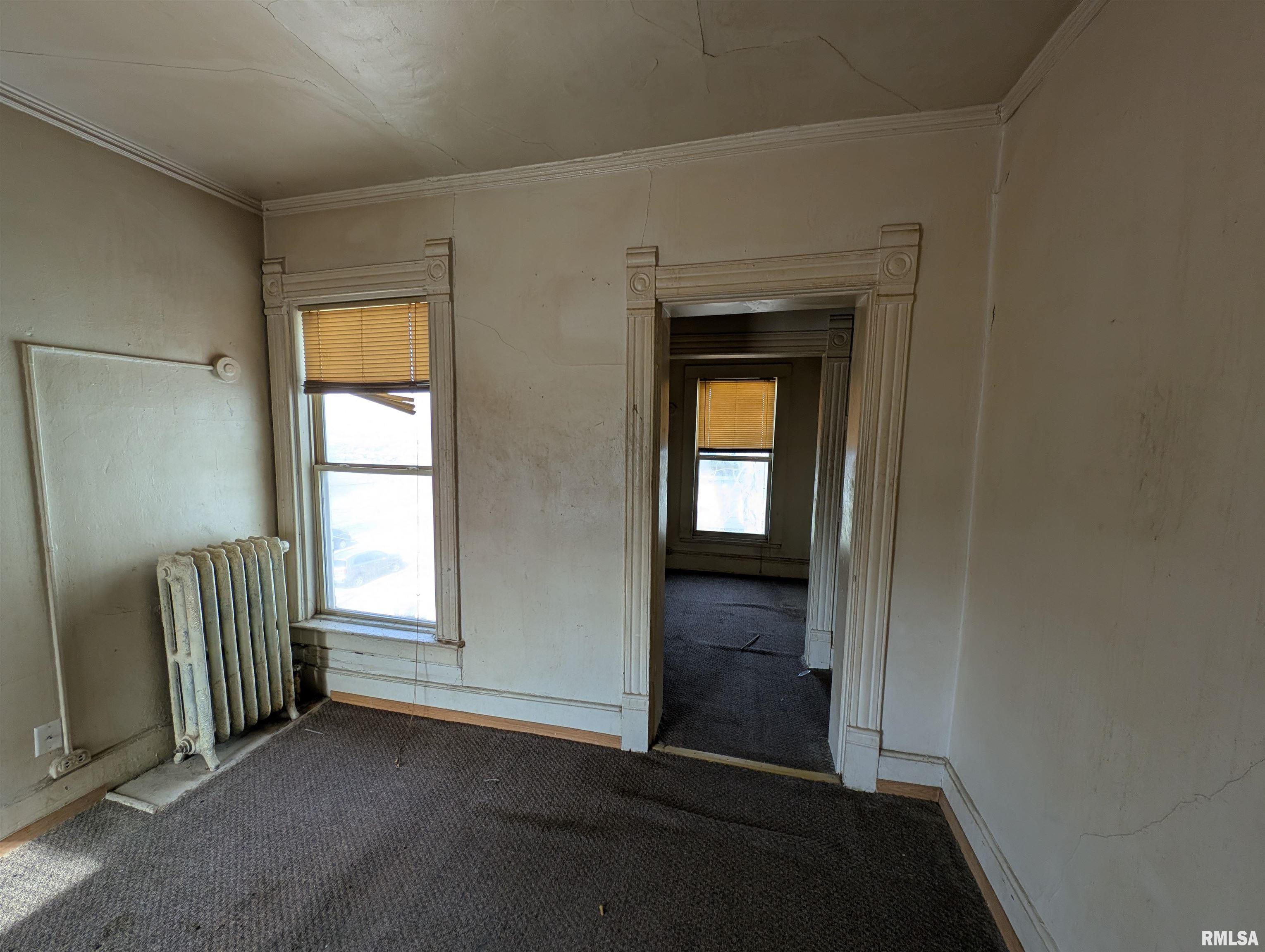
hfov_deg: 110.5
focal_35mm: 12
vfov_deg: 94.6
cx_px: 632
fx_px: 439
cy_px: 476
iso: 40
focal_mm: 2.23
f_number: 1.95
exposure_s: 1/101
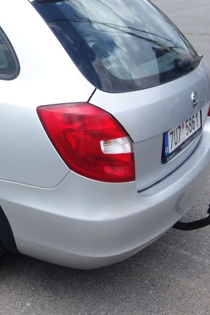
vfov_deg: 36.7
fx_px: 472
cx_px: -40
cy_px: 118
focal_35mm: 54
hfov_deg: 23.0
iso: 125
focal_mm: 10.4
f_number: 2
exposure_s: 1/2000
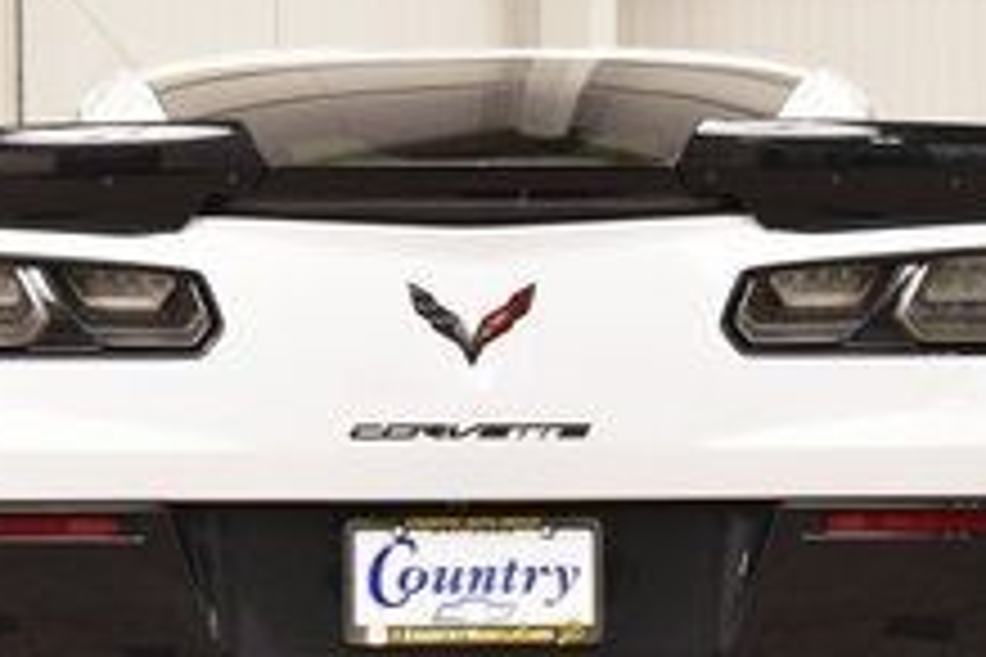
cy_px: 502
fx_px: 5039
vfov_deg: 7.5
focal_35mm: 184
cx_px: 473
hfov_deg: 11.2
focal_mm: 42
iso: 1600
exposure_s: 1/60
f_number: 8
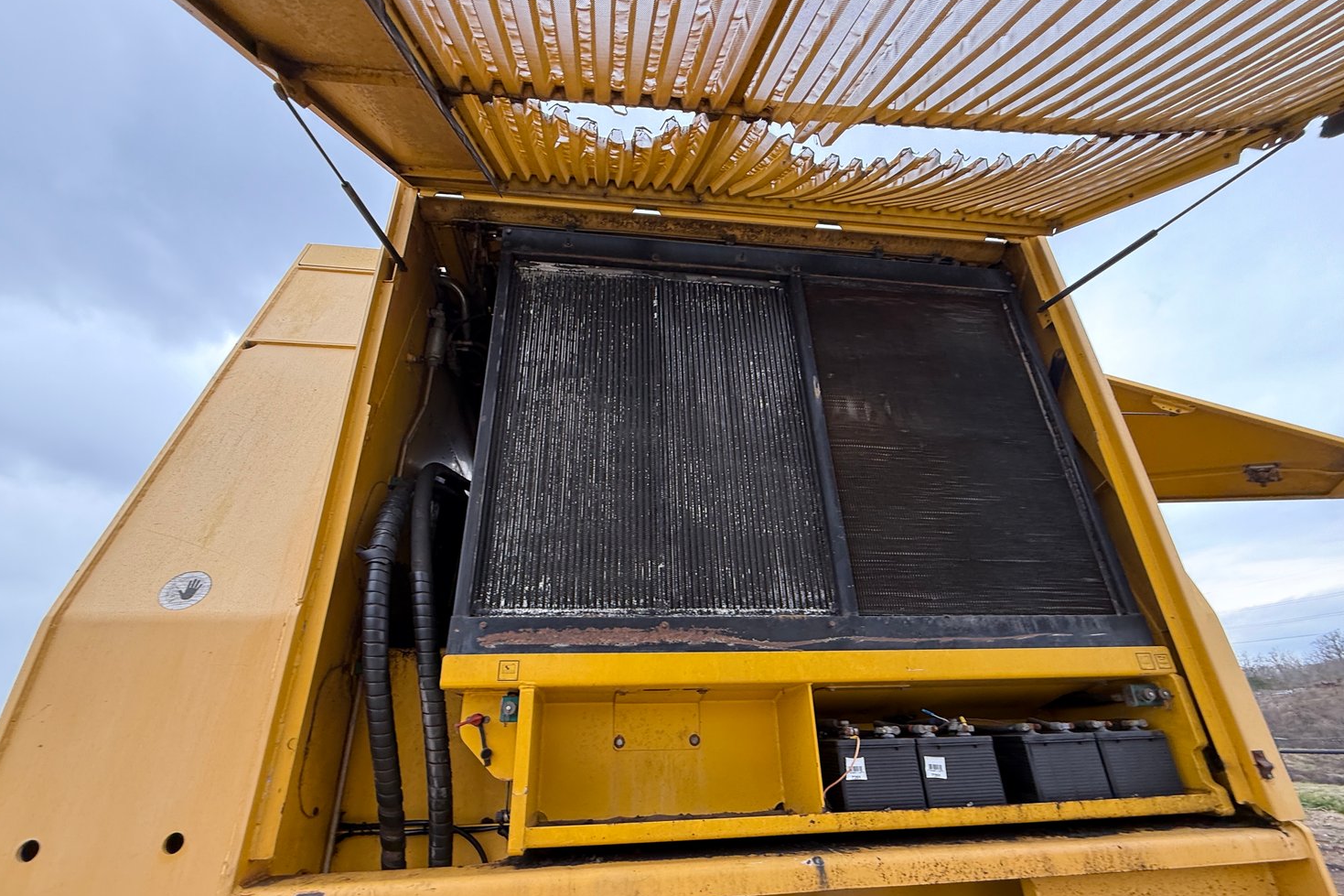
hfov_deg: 100.4
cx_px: 667
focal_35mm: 15
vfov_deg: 77.1
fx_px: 560
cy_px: 497
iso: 80
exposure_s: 1/99
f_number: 2.2
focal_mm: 2.22
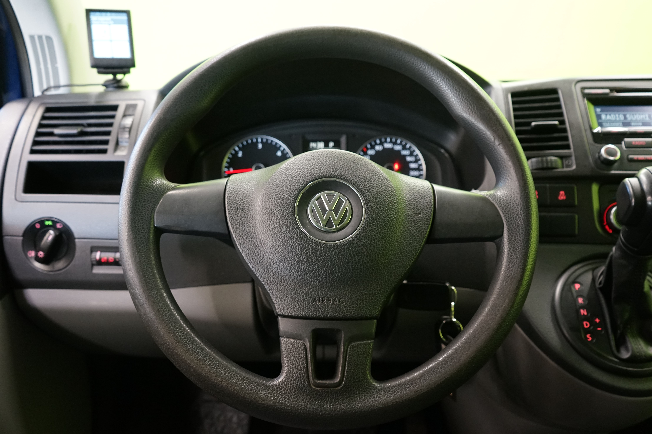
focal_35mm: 29
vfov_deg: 45.0
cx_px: 326
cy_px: 217
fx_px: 525
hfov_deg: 63.7
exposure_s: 1/20
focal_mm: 29
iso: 2500
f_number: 5
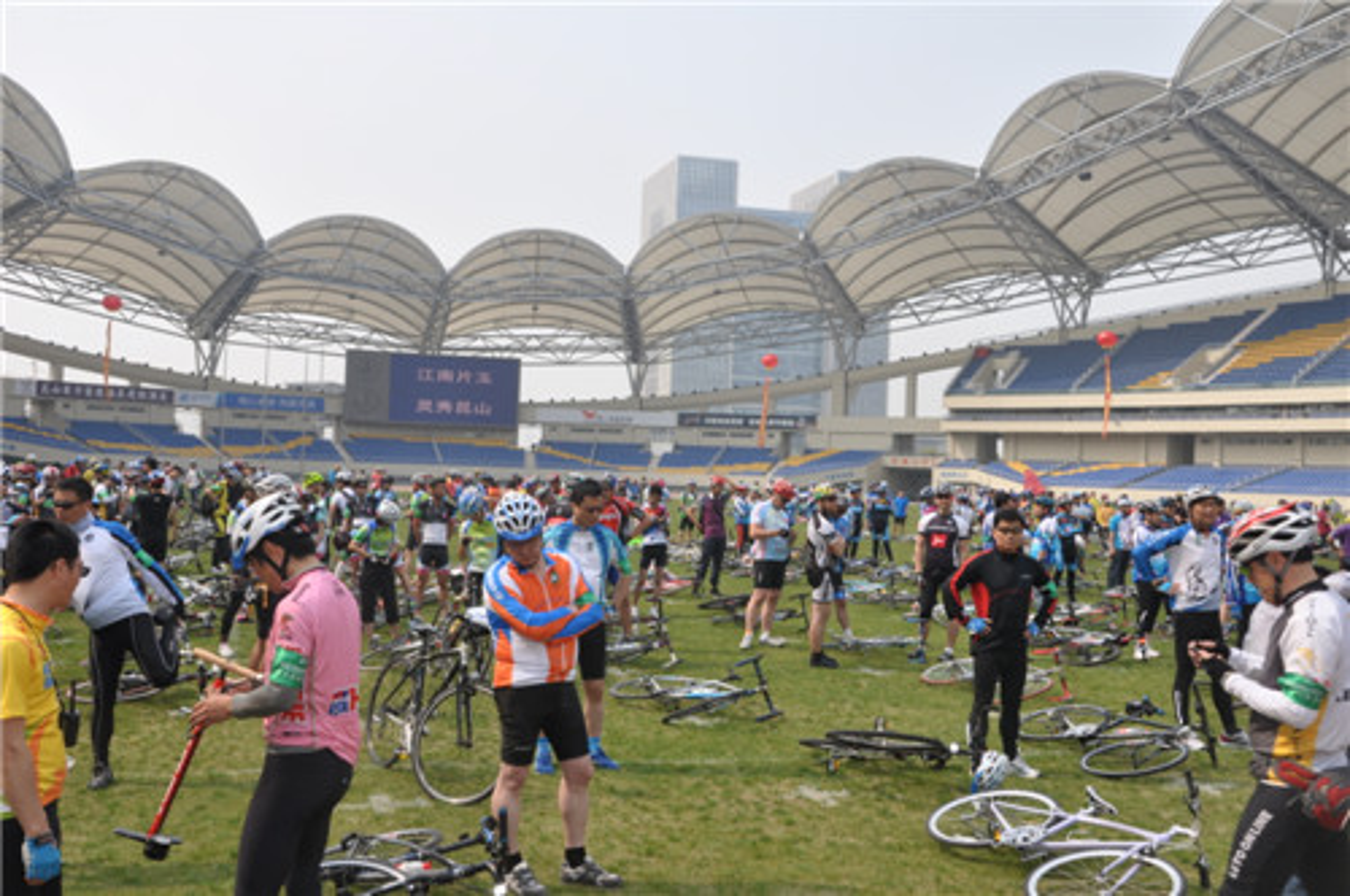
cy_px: 448
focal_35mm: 39
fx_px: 1461
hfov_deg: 49.6
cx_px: 675
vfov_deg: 34.1
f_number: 11
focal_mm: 26
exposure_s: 1/200
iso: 200
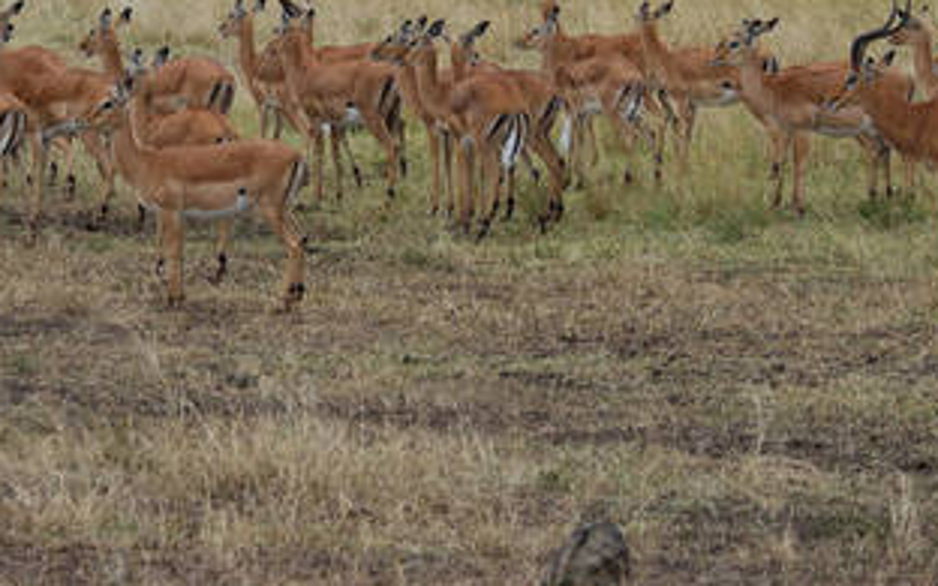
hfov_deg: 7.6
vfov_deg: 4.8
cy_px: 96
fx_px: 7030
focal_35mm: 275
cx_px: 397
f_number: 4.5
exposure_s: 1/160
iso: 140
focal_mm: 80
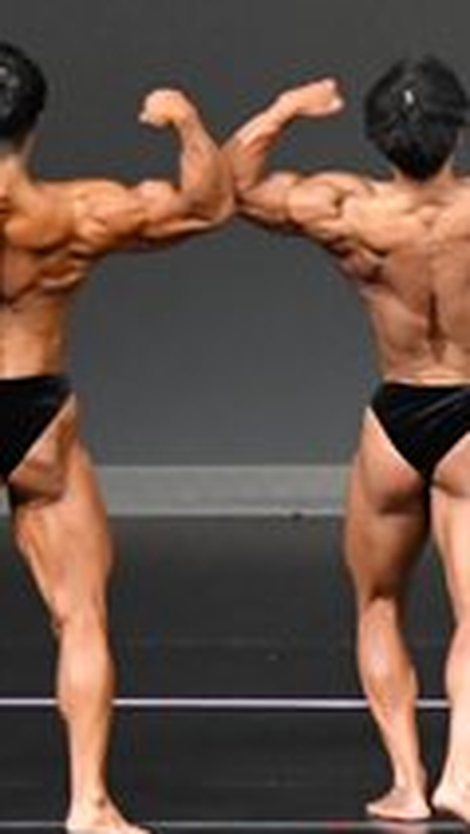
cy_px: 257
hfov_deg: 2.1
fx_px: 12736
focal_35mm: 576
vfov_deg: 3.7
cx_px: 1195
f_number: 5.6
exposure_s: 1/400
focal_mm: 100
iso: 4000
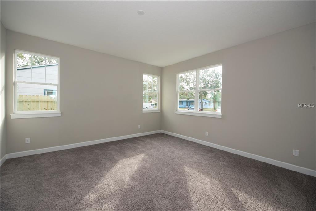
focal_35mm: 14
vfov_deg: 81.2
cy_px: 106
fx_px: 123
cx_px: 158
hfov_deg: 104.2
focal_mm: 14
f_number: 5.6
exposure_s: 1/100
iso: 400
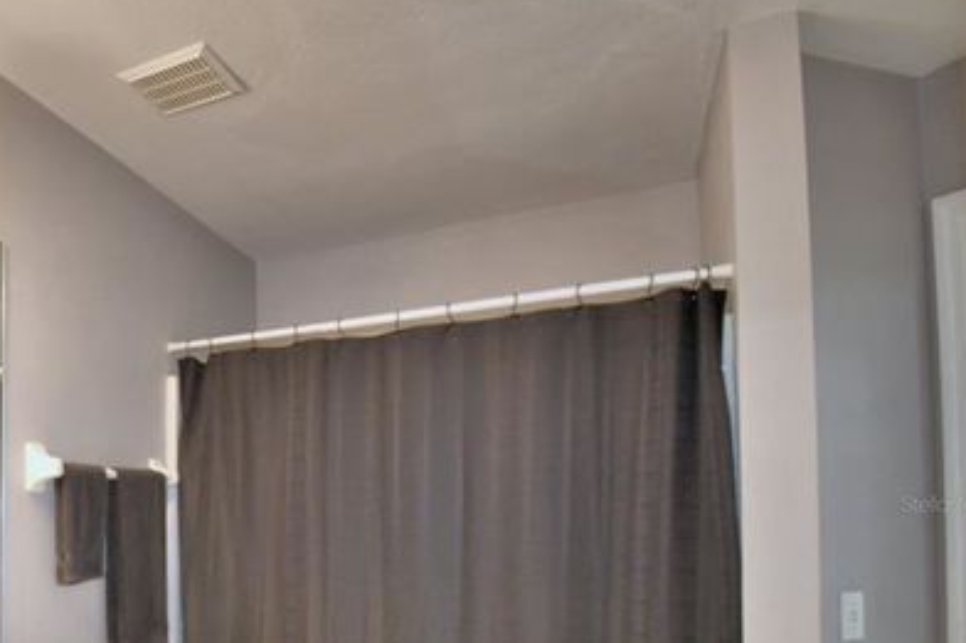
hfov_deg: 59.3
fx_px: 724
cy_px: 504
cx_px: 129
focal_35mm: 27
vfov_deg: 45.7
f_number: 4.5
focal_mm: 10
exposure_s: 1/30
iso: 560
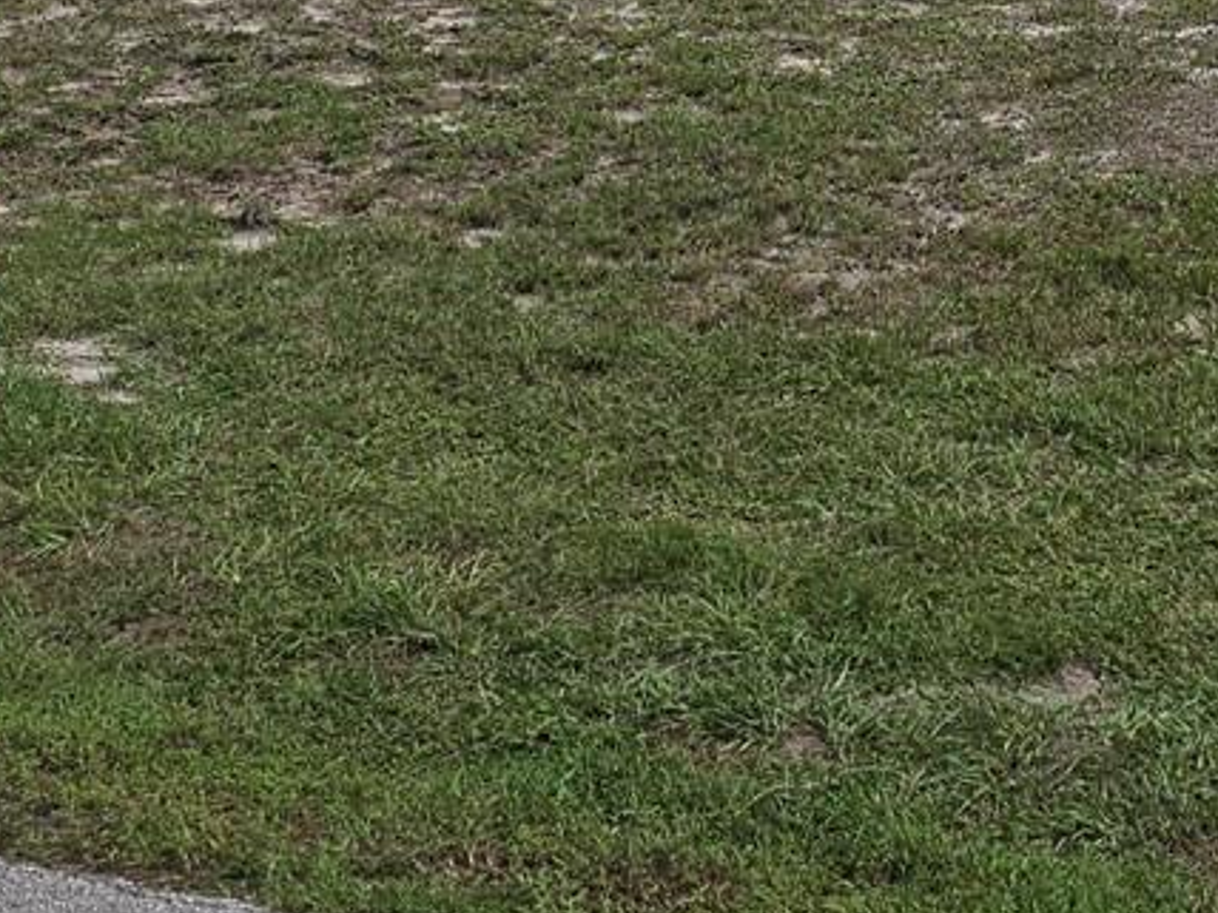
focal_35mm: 86
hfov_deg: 22.1
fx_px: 3026
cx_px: 1144
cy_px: -503
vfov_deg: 15.6
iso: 12
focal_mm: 6.3
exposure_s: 1/1040
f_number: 1.7
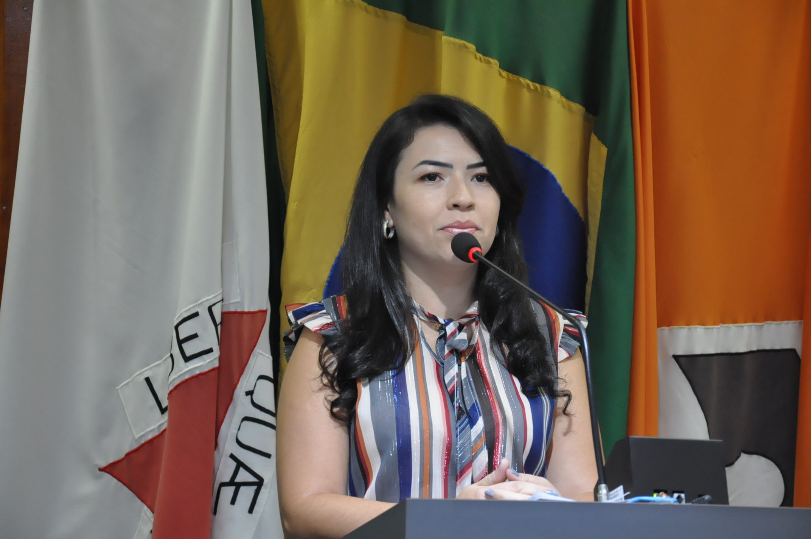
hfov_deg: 19.5
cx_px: 406
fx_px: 2363
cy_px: 270
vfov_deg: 13.0
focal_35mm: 105
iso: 2000
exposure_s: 1/100
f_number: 5.3
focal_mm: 70
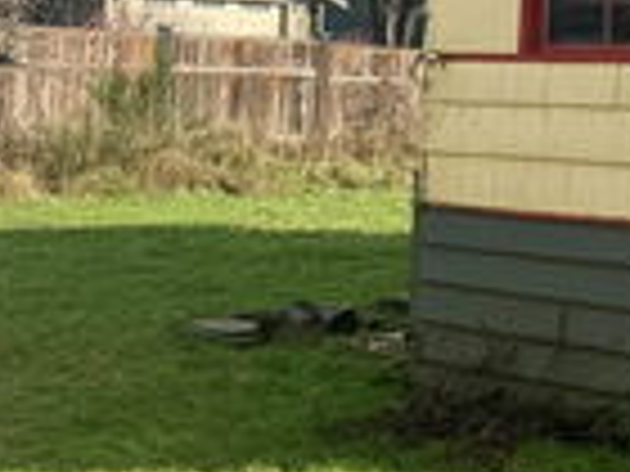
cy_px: 27
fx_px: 1602
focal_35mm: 88
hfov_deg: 18.2
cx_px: 1094
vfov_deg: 16.5
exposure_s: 1/3802
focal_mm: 6.76
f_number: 1.78
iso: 80
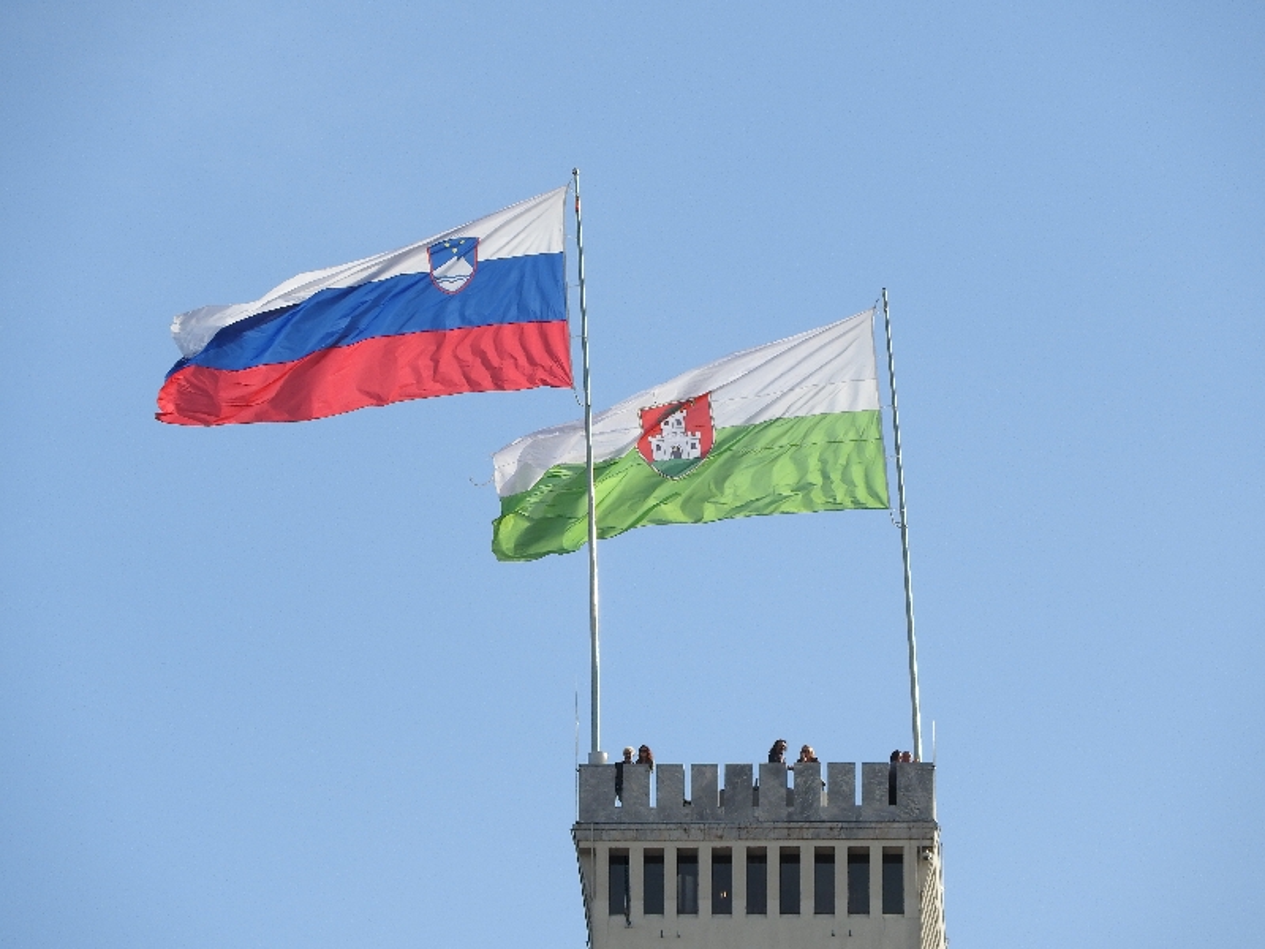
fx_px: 16445
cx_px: 632
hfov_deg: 4.4
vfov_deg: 3.3
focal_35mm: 450
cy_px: 474
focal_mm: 80.6
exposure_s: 1/500
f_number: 5.6
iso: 100
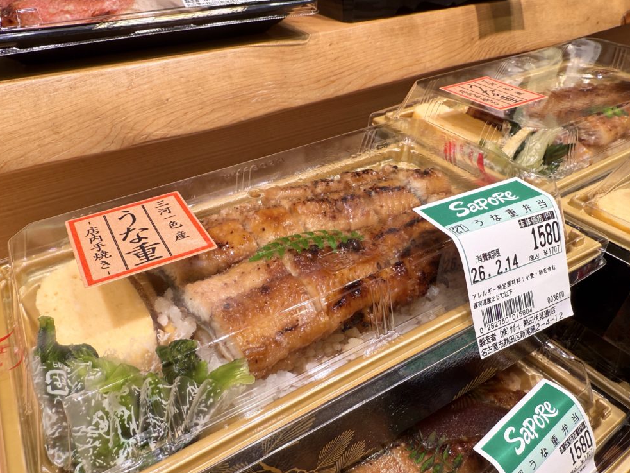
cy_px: 245
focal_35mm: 25
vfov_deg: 54.9
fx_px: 455
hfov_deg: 69.4
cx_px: 321
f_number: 2.2
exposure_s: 1/124
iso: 40
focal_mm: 2.22
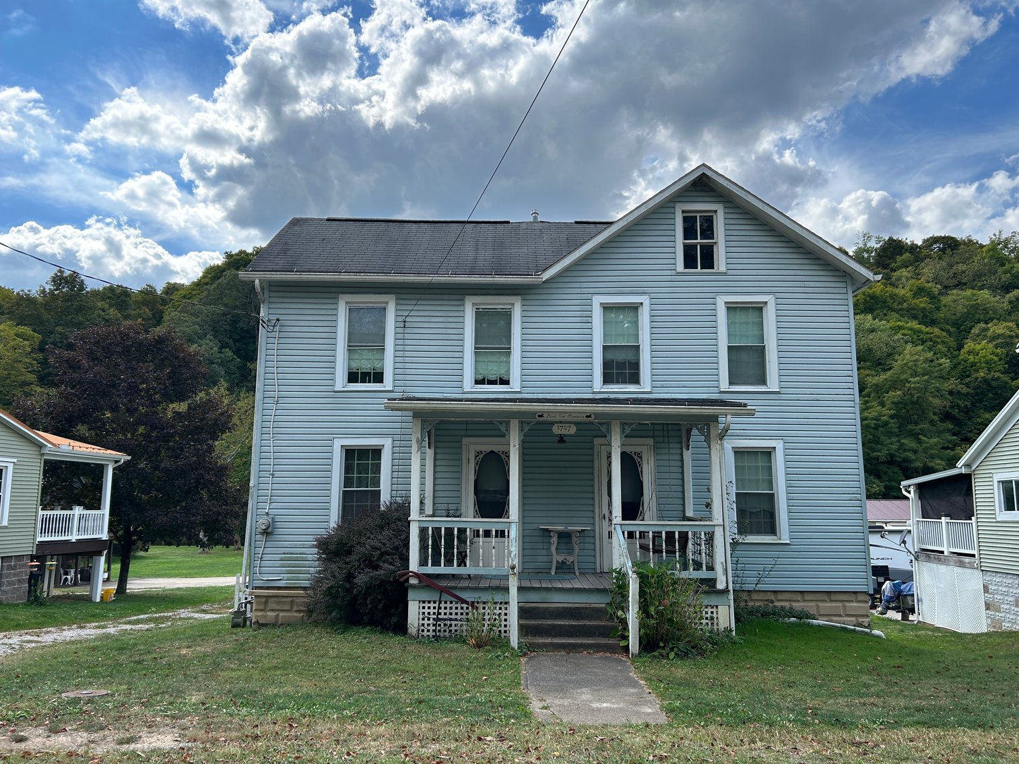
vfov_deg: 53.1
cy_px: 382
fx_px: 765
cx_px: 510
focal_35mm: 26
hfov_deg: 67.3
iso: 50
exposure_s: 1/2299
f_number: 1.5
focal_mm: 5.7
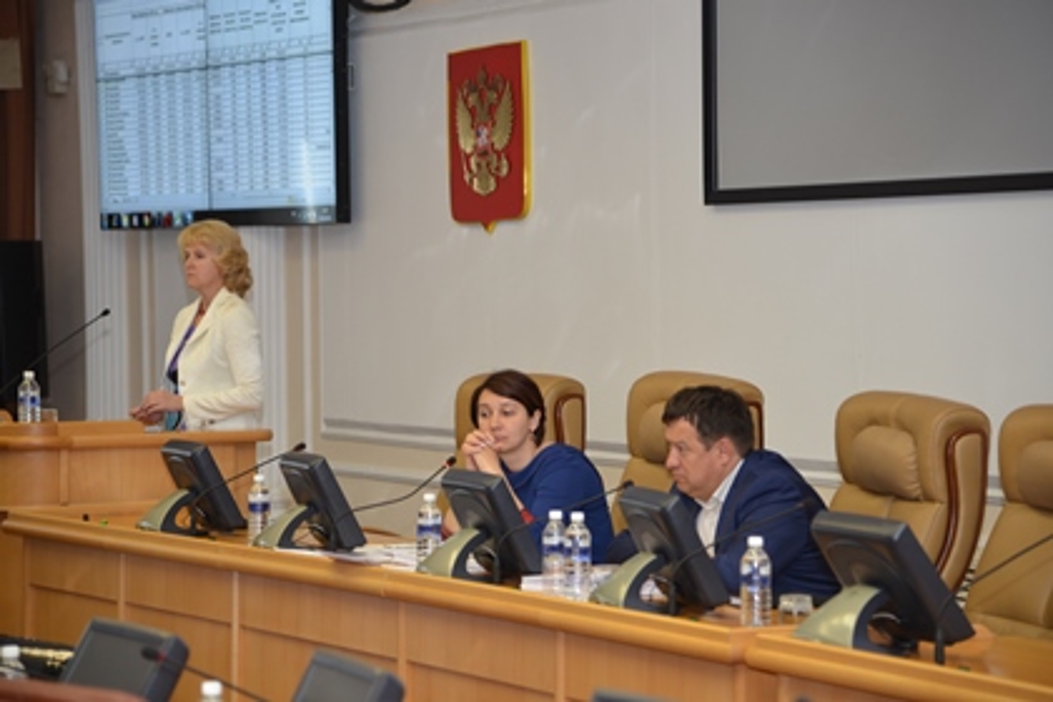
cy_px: 351
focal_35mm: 105
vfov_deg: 13.0
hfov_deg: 19.5
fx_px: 3071
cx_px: 526
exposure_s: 1/60
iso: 360
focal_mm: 105
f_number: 4
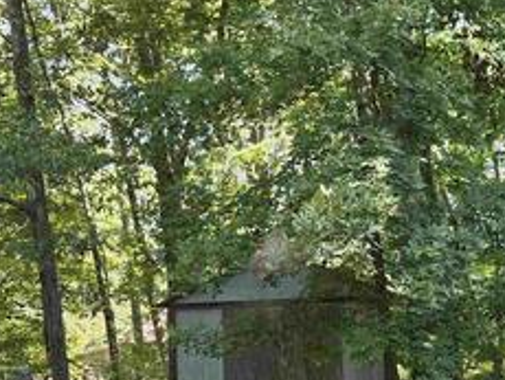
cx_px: 553
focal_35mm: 64
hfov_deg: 27.7
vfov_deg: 22.4
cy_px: 345
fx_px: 935
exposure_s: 1/180
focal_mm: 6.3
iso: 50
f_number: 1.7
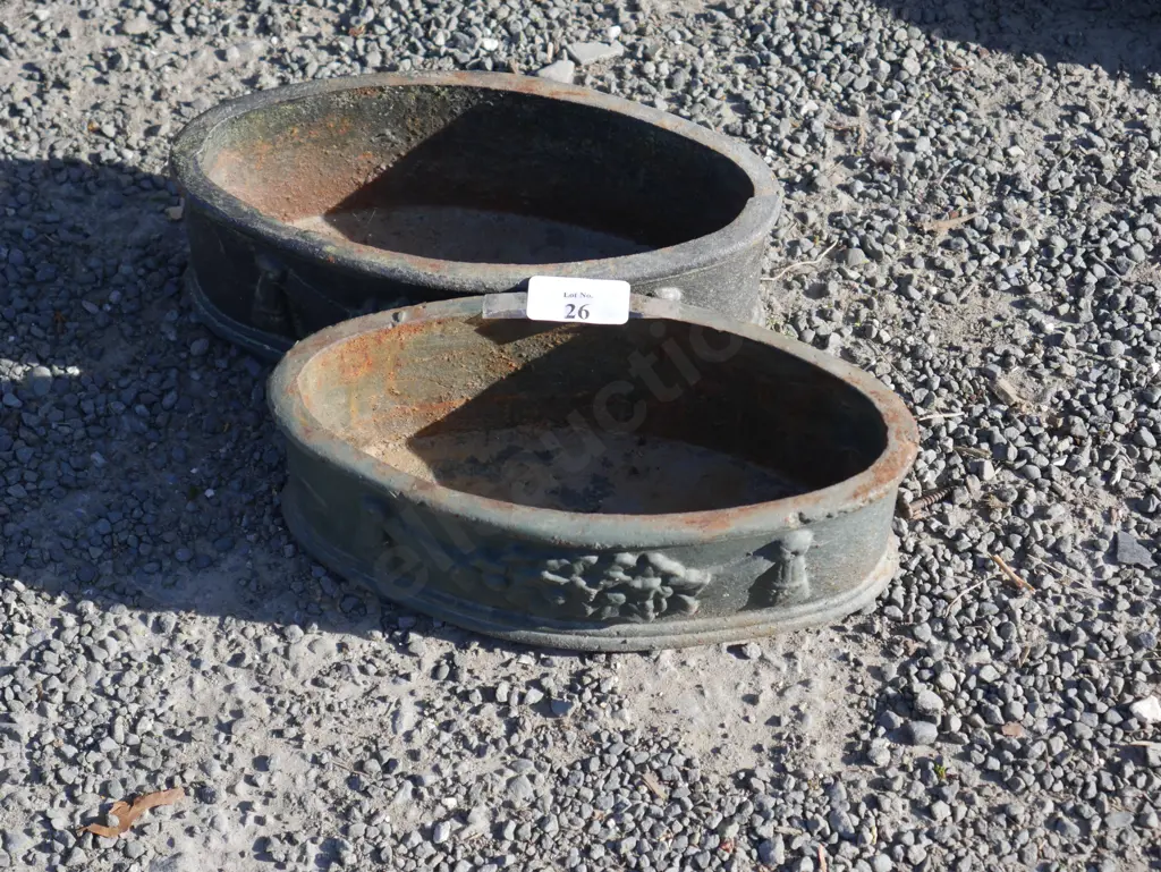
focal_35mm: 84
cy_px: 436
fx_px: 2819
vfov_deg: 17.6
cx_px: 580
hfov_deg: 23.3
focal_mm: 42
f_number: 6.3
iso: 200
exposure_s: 1/250
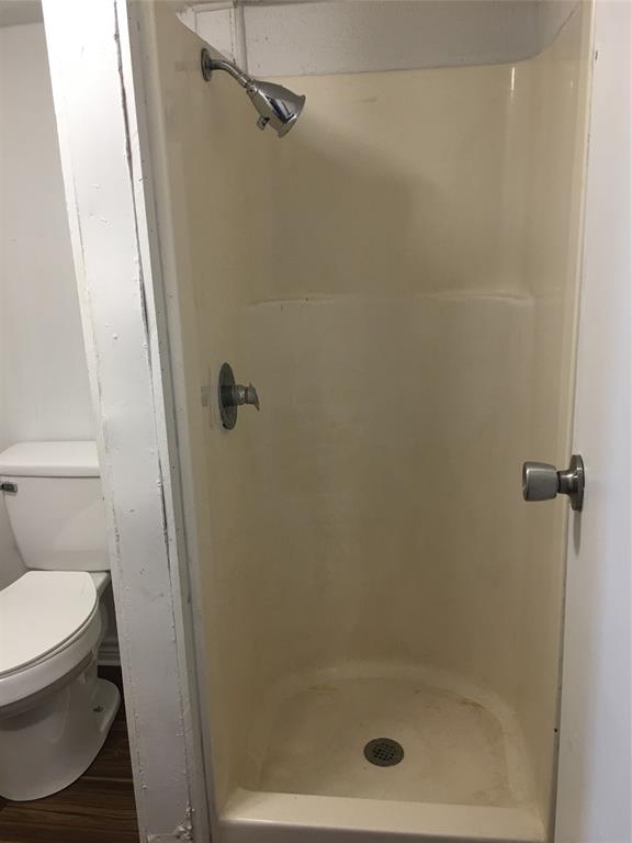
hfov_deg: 48.2
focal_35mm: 29
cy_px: 422
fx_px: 706
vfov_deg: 61.7
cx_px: 316
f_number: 2.2
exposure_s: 1/15
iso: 32
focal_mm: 4.15
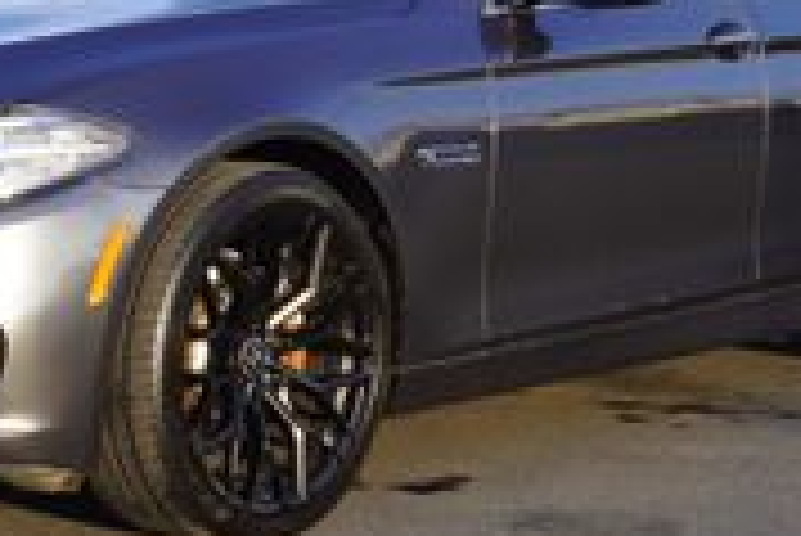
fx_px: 2474
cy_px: 196
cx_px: 230
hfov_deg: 18.3
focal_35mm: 111
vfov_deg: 12.3
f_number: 8
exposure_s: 1/100
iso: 100
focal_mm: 33
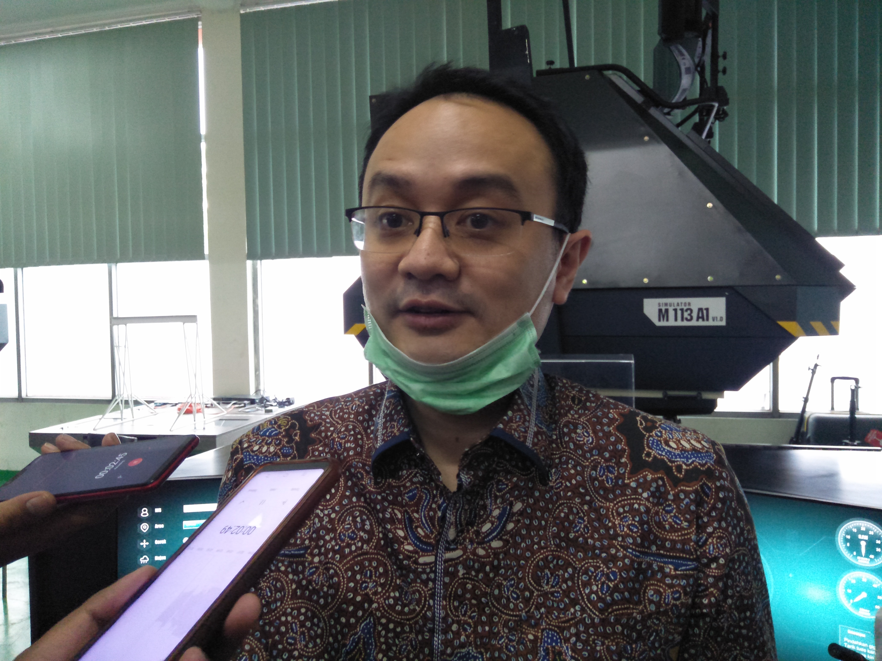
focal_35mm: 20
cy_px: 330
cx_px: 441
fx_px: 510
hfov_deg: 81.7
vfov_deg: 66.0
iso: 524
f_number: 2.2
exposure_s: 1/33
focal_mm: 3.46
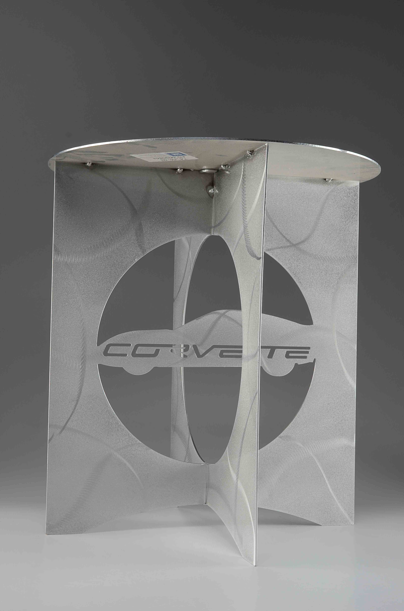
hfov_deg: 23.7
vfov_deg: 35.1
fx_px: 964
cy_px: 306
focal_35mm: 57
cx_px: 202
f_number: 13
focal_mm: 38
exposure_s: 1/80
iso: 100
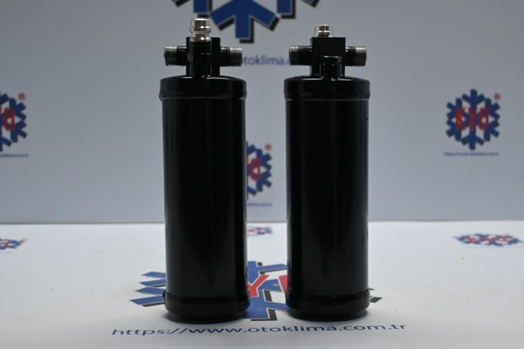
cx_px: 262
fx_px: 764
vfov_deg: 25.8
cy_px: 174
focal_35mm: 52
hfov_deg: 37.9
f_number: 5.3
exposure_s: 1/125
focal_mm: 35
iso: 1100
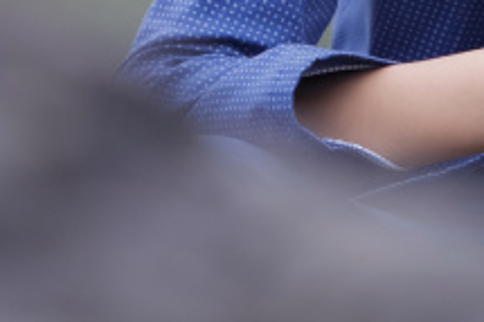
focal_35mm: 783
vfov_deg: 1.8
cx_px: 592
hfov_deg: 2.6
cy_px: -181
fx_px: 10519
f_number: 2.8
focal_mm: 140
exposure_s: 1/500
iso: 400
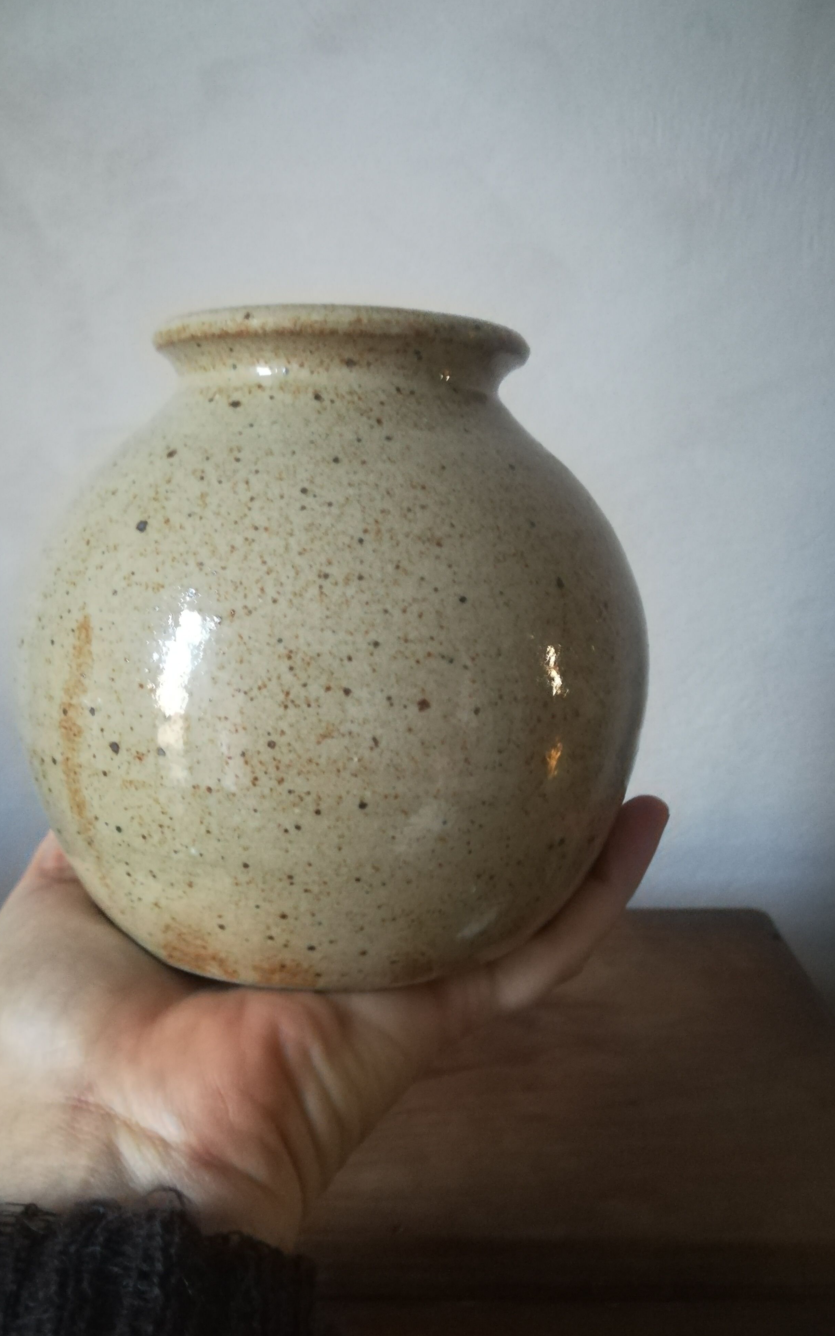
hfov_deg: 44.5
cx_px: 380
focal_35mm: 28
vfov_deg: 66.5
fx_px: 1020
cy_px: 673
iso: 800
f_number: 2.2
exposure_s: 1/14.3
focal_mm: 3.83
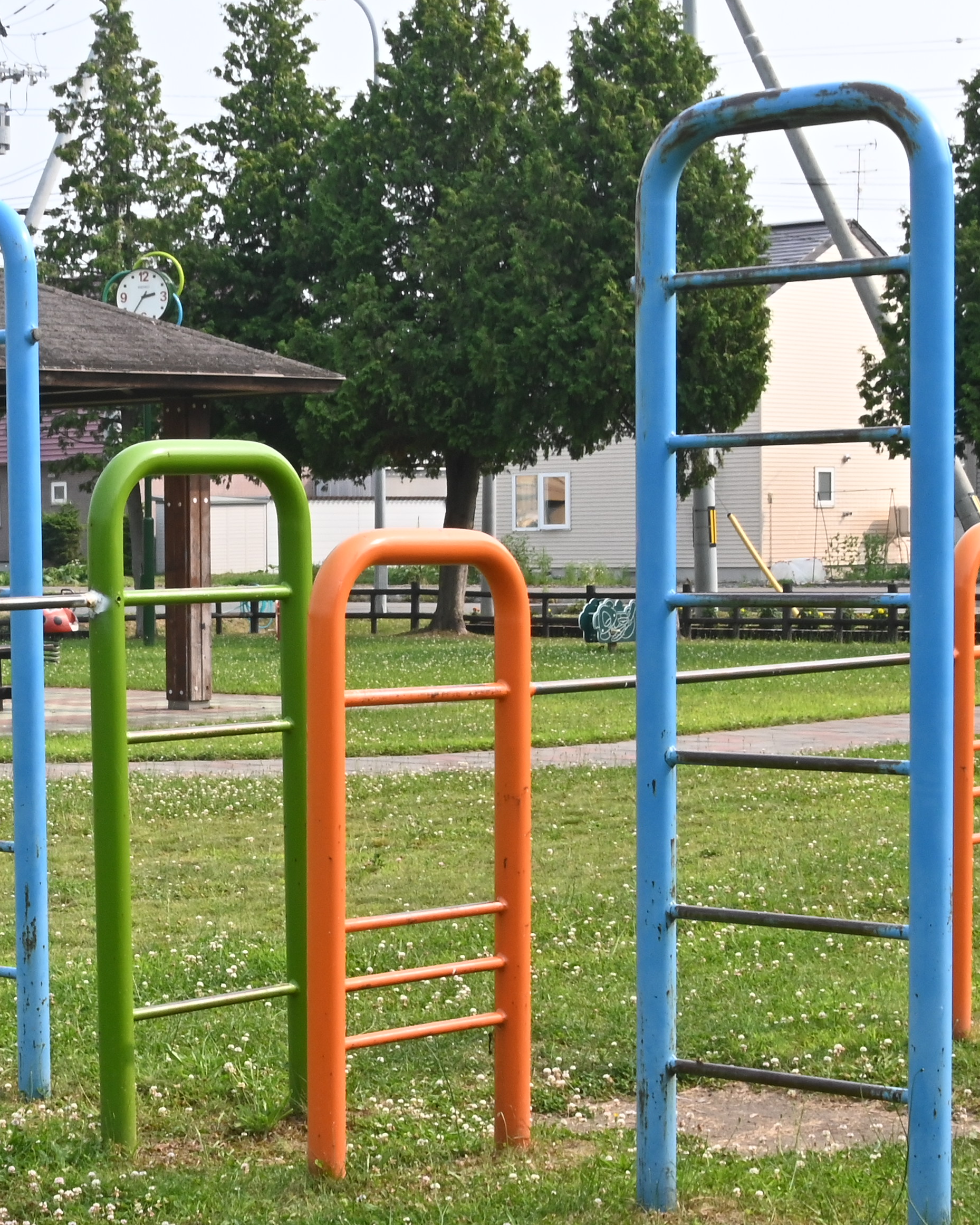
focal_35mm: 81
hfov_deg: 18.7
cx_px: 131
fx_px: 2936
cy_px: 807
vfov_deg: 23.5
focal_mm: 24
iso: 400
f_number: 20
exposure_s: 1/100
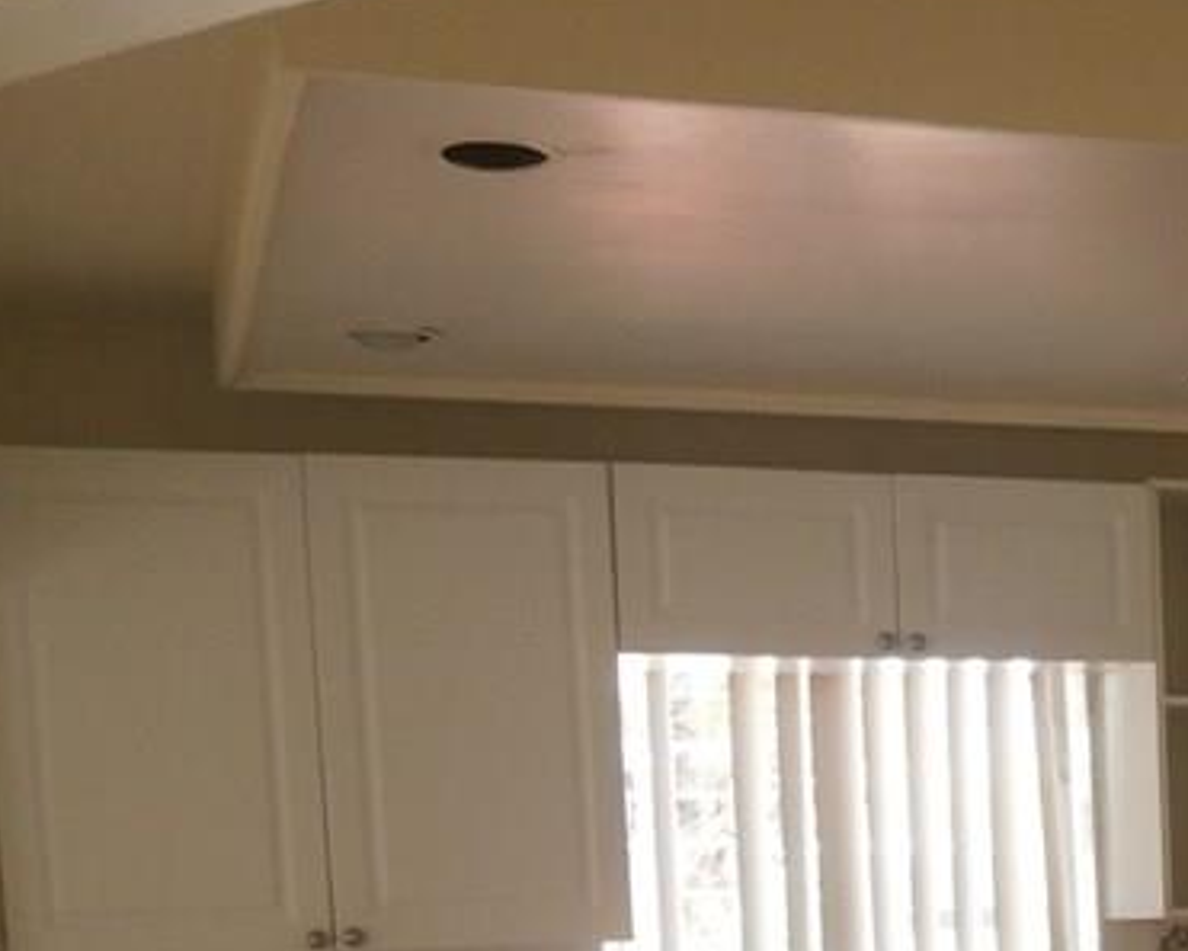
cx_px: 1361
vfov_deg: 20.3
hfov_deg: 24.9
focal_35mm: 70
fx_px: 2462
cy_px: 1188
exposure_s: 1/60
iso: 160
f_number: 2.8
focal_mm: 4.7
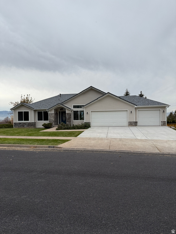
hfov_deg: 56.8
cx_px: 88
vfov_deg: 71.6
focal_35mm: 24
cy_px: 117
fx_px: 163
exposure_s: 1/3759
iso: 80
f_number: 1.78
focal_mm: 6.76
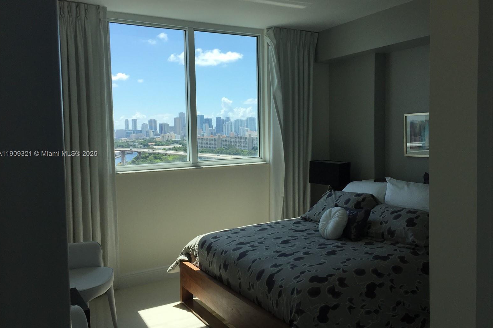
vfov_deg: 42.3
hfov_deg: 60.3
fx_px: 424
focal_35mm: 31
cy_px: 154
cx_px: 250
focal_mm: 4.15
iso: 32
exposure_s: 1/1130
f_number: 2.2
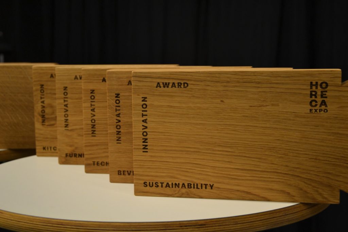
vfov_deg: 21.6
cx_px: 174
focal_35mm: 63
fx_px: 609
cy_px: 116
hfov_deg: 31.9
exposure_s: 1/15
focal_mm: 42
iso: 500
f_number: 4.8
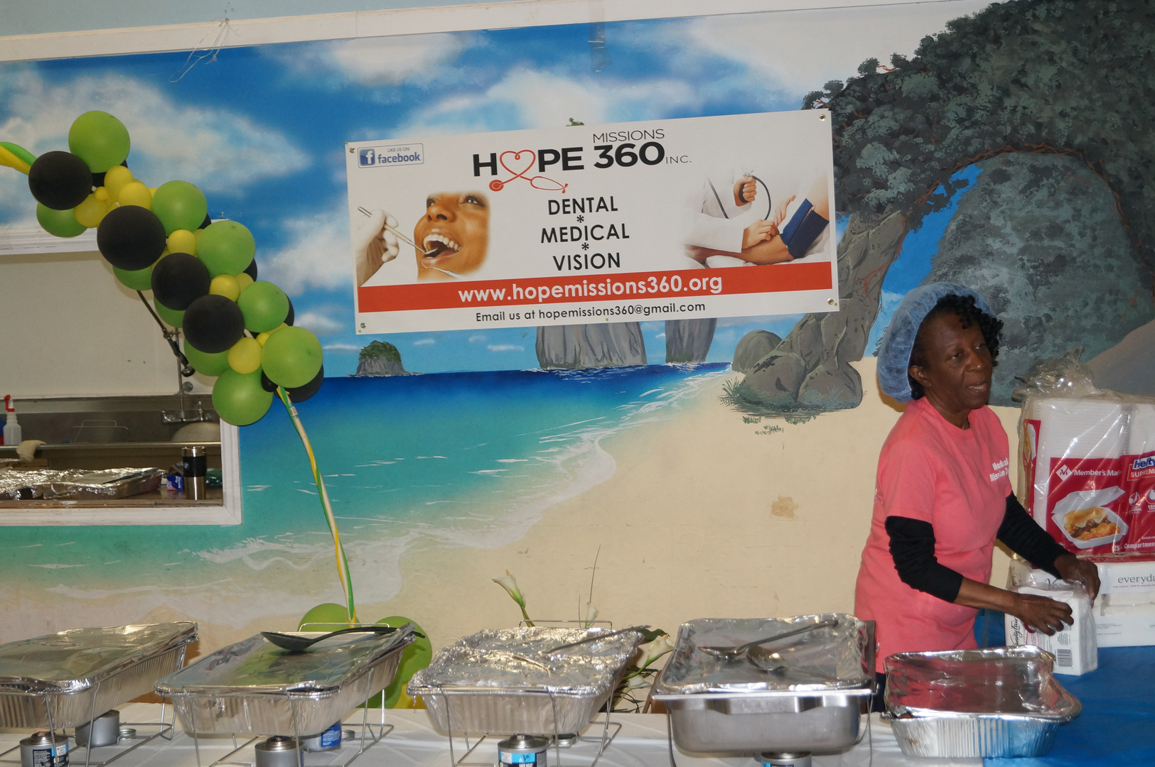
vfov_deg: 25.7
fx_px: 1683
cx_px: 578
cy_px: 384
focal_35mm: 52
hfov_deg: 37.9
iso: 800
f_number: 5
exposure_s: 1/160
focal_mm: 35
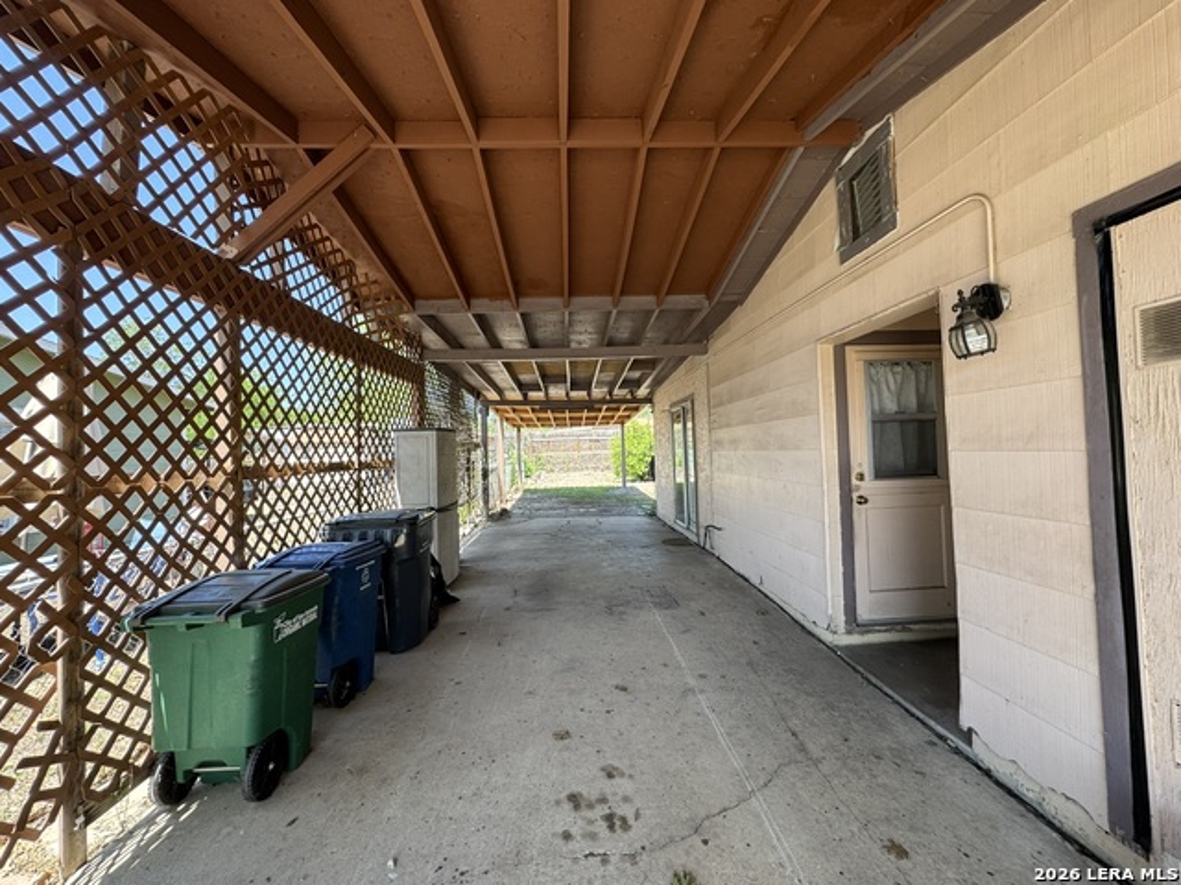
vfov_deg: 85.7
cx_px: 590
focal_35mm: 14
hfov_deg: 102.1
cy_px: 442
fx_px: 478
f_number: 2.2
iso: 40
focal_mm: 2.22
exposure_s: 1/127
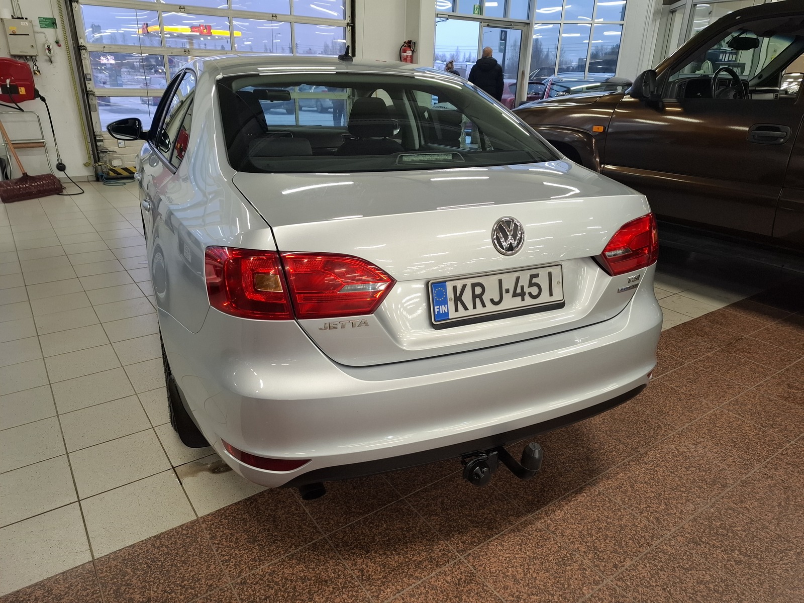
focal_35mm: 23
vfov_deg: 58.9
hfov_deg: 73.9
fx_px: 534
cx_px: 402
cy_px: 302
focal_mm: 5.54
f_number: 1.8
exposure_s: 1/100
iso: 320
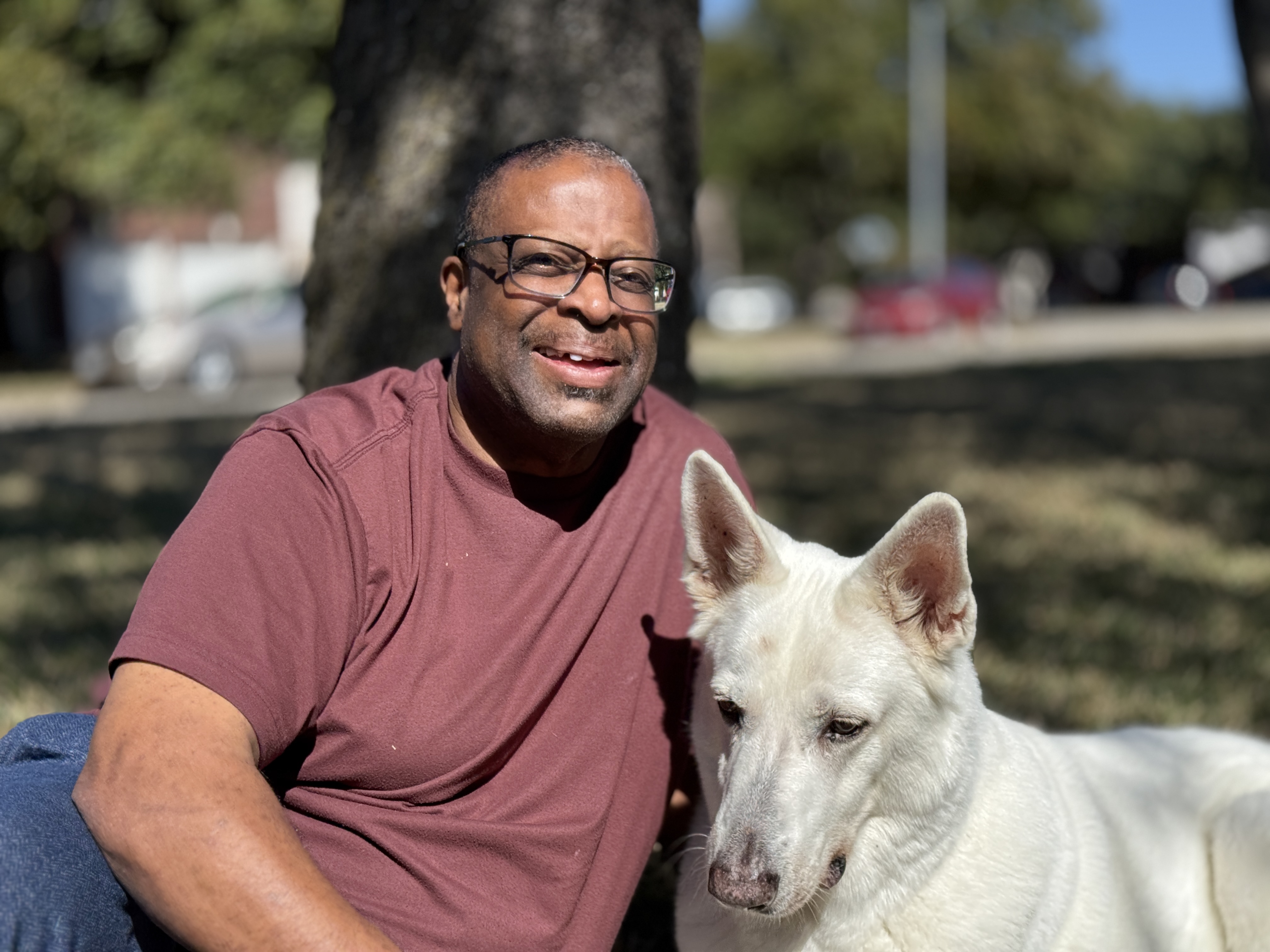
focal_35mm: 48
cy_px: 476
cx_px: 635
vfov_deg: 30.3
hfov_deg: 39.7
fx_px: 1761
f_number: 1.78
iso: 100
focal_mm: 6.76
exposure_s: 1/3891
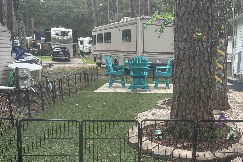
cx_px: 178
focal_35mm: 38
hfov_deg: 49.0
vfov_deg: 34.8
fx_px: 256
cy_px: 103
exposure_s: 1/473
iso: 80
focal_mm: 6.86
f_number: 1.78
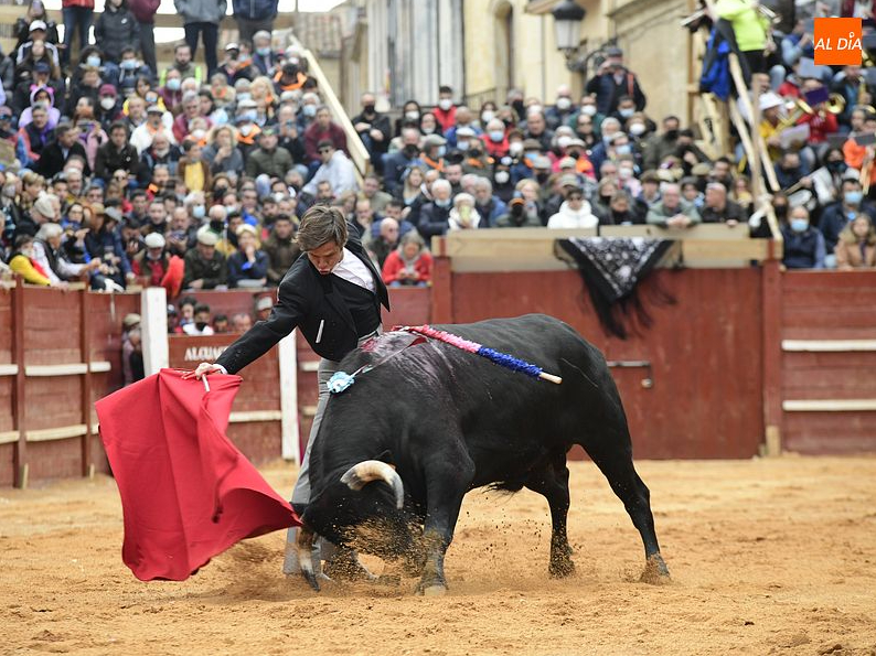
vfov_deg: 6.8
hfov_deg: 9.1
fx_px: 5515
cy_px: 326
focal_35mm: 218
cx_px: 388
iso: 1600
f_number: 5.6
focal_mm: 200
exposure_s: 1/320
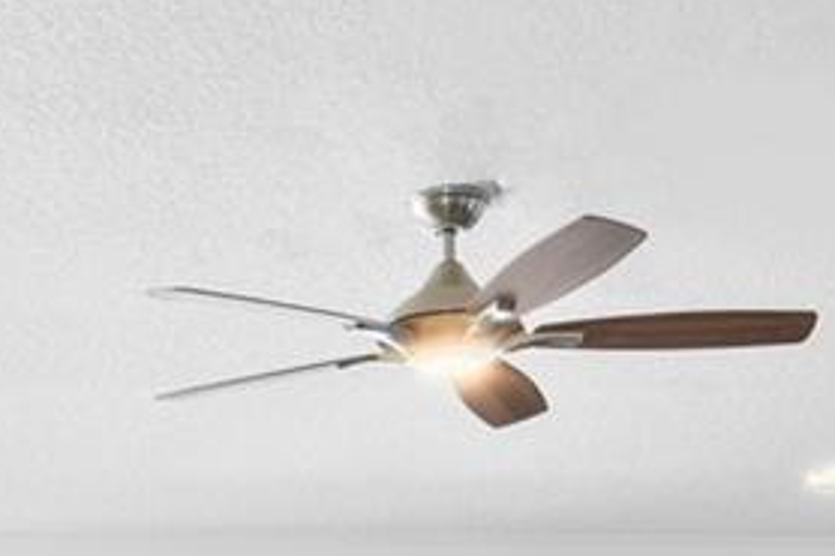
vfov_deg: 12.6
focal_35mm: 95
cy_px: 1109
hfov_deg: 20.7
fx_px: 2199
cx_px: -18
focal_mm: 11
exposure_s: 1.3
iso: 200
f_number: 9
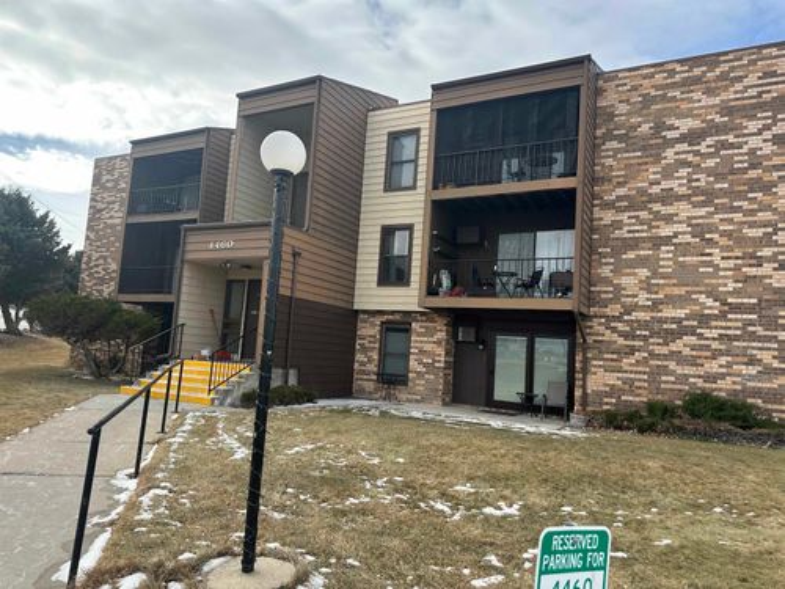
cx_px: 392
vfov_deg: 56.8
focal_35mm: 24
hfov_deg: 71.6
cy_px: 294
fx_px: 544
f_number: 1.78
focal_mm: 6.86
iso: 80
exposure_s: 1/1779
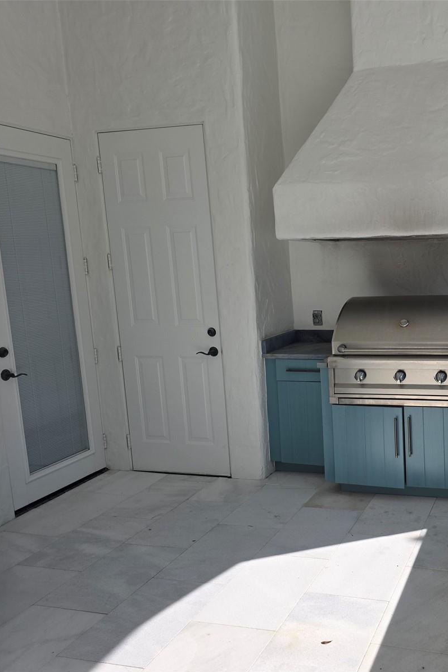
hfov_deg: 38.6
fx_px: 597
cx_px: 393
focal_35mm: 32
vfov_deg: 58.7
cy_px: 337
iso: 80
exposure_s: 1/7333
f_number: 1.7
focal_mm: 6.3
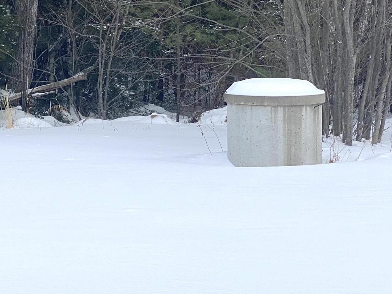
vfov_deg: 10.5
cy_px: 142
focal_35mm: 141
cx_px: 277
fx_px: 1597
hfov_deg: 14.0
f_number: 2
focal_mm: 6
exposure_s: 1/1020
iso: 20
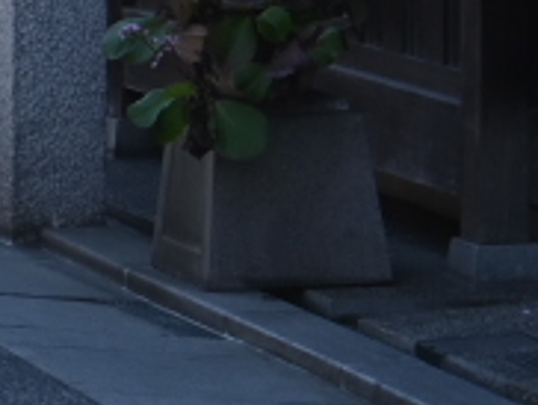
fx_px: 5322
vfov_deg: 4.3
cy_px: -349
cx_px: -1440
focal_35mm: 342
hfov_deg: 5.2
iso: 320
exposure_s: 1/125
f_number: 16
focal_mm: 40
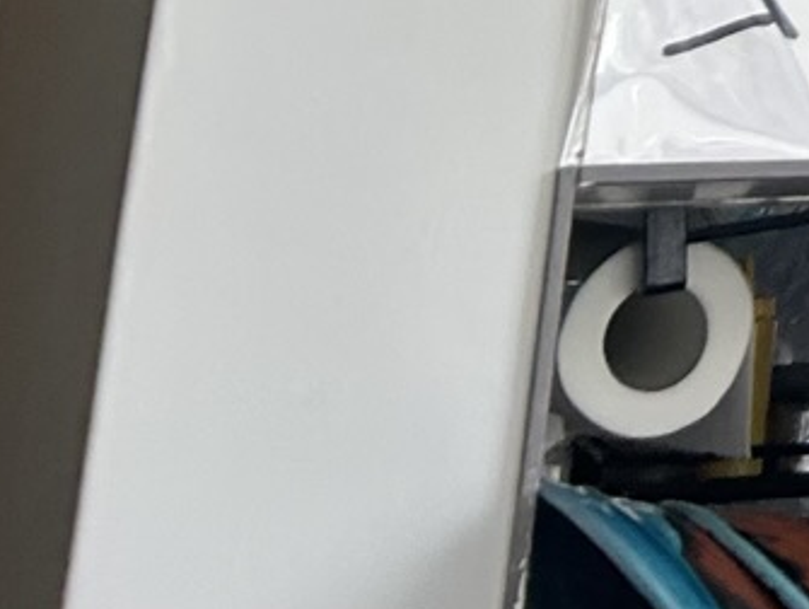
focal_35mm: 155
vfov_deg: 8.3
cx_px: 2396
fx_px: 3626
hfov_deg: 9.8
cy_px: -1112
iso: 40
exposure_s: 1/218
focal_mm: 5.7
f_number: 1.5
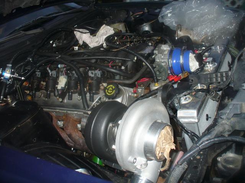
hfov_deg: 50.1
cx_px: 122
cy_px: 92
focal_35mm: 37
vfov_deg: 38.7
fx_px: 262
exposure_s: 1/30
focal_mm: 6.1
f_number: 2.8
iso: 100
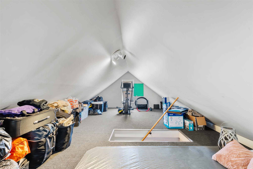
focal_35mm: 16
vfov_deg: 72.0
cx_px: 126
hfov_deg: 95.0
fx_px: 116
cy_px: 84
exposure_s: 4
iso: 250
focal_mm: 16.5
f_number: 9
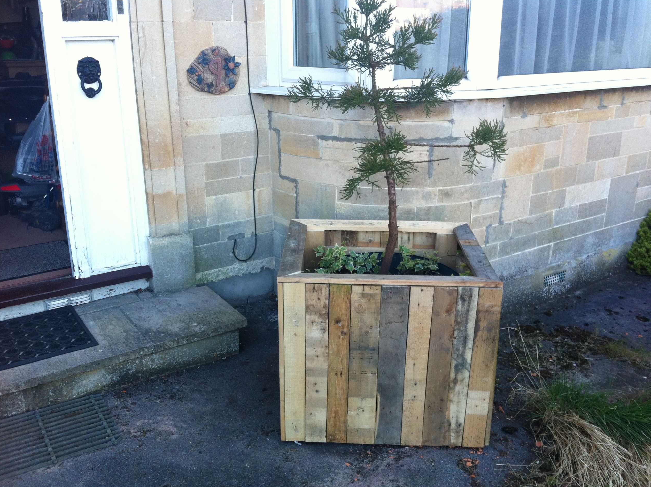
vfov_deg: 39.6
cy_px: 239
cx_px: 328
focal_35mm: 36
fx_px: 676
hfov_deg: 51.4
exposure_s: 1/60
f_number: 2.8
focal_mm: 3.85
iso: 100
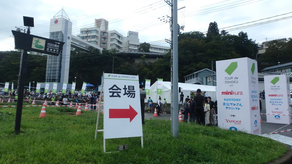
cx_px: 146
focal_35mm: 23
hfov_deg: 78.7
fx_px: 178
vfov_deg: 49.4
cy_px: 76
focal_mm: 3.7
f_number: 3.5
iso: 125
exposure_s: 1/640
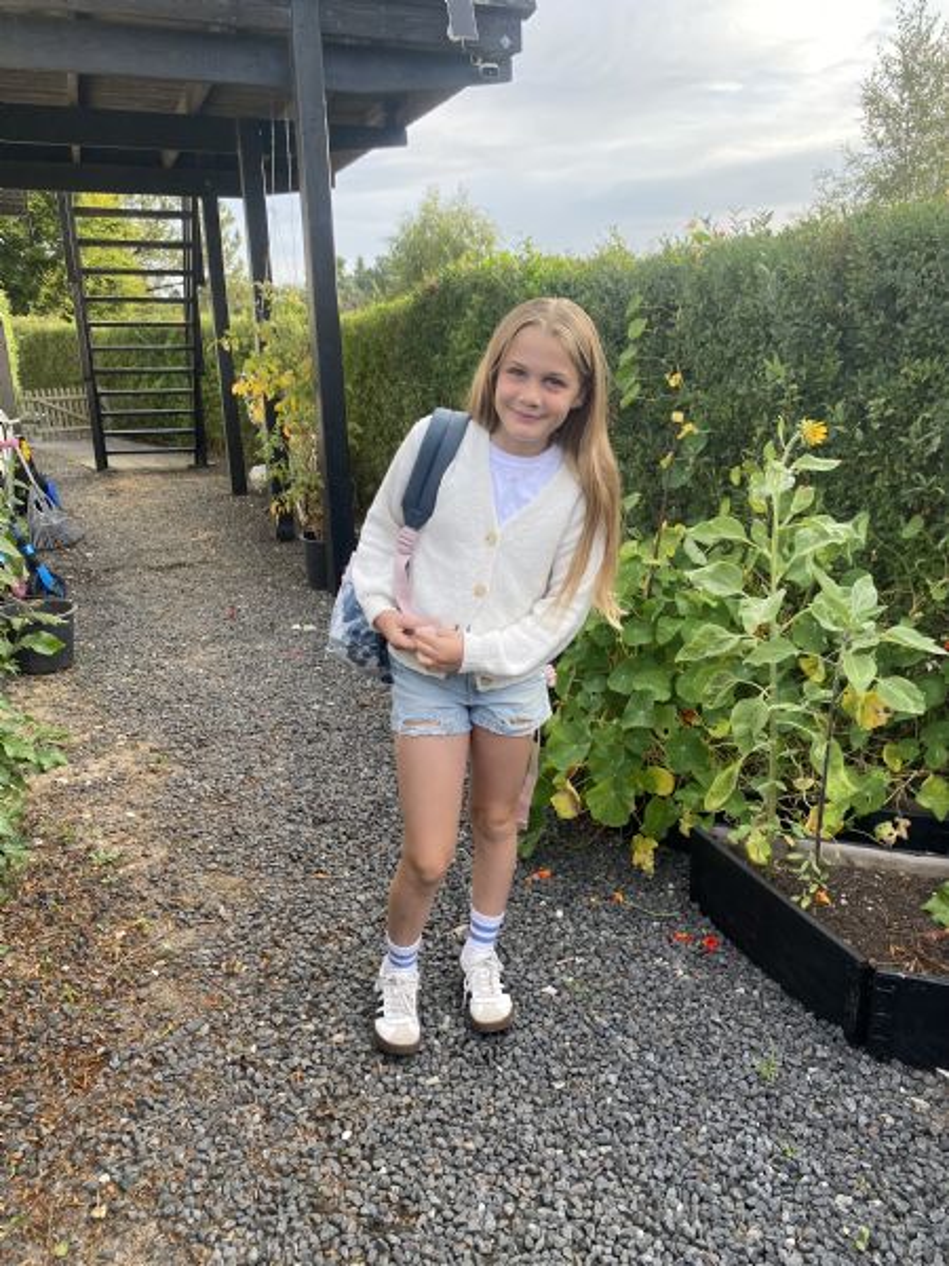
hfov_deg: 53.1
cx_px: 474
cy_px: 633
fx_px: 950
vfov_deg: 67.3
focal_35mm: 26
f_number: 1.8
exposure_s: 1/339
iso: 32
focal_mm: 4.25
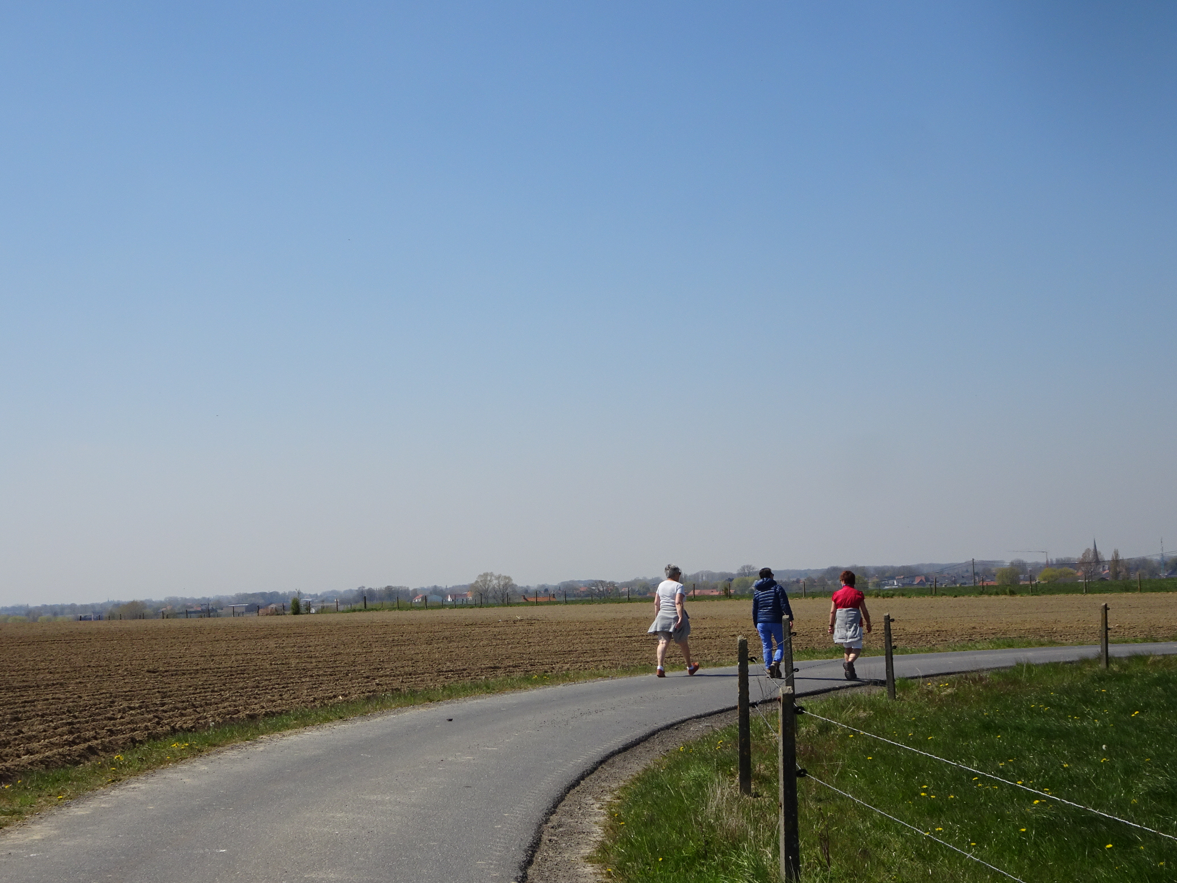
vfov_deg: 28.5
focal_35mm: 51
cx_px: 523
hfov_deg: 37.4
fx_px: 1734
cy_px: 512
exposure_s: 1/1000
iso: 80
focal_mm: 7.3
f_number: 4
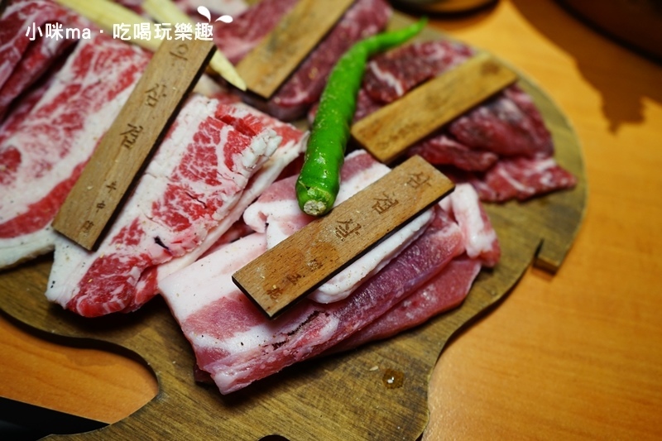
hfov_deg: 55.8
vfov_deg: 38.9
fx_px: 625
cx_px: 331
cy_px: 220
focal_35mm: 34
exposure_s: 1/60
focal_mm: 34
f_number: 4
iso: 500
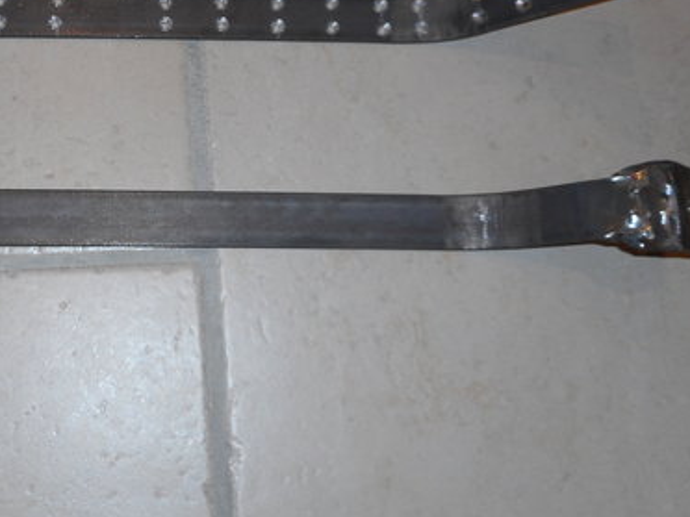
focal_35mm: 47
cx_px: 172
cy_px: 88
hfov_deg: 39.3
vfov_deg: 30.0
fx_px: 937
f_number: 3.7
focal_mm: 4.5
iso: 80
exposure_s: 1/25
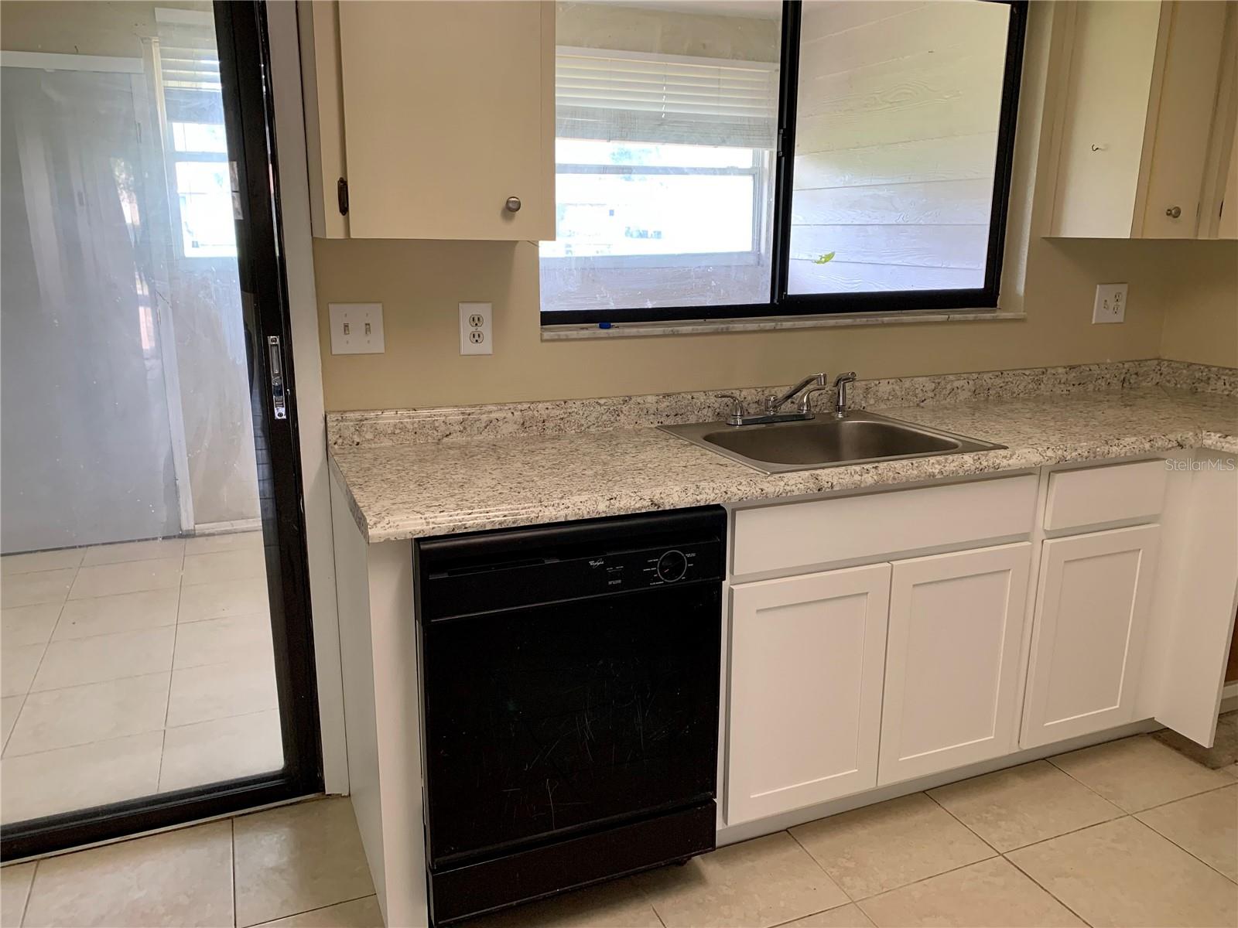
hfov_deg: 67.3
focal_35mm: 26
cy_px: 464
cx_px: 619
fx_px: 930
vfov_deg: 53.1
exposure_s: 1/60
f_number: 1.8
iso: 80
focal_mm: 4.25
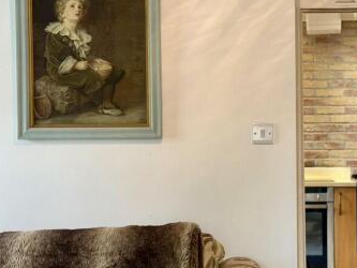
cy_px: 127
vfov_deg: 17.6
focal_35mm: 84
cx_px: 252
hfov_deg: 23.1
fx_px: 867
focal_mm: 6.76
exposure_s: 1/60
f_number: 1.78
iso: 160
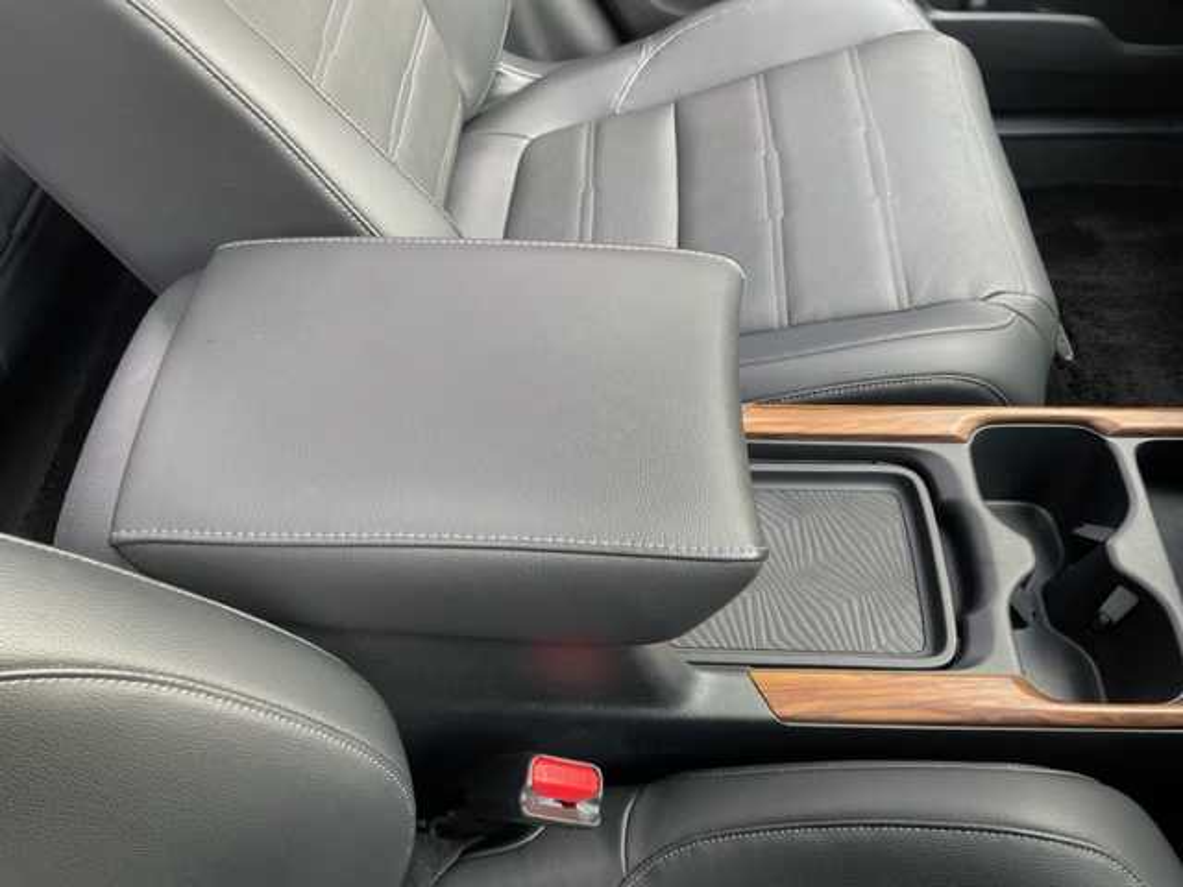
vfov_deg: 53.1
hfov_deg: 67.3
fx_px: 889
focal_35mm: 26
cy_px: 444
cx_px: 592
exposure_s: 1/121
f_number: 1.6
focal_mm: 4.2
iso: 125
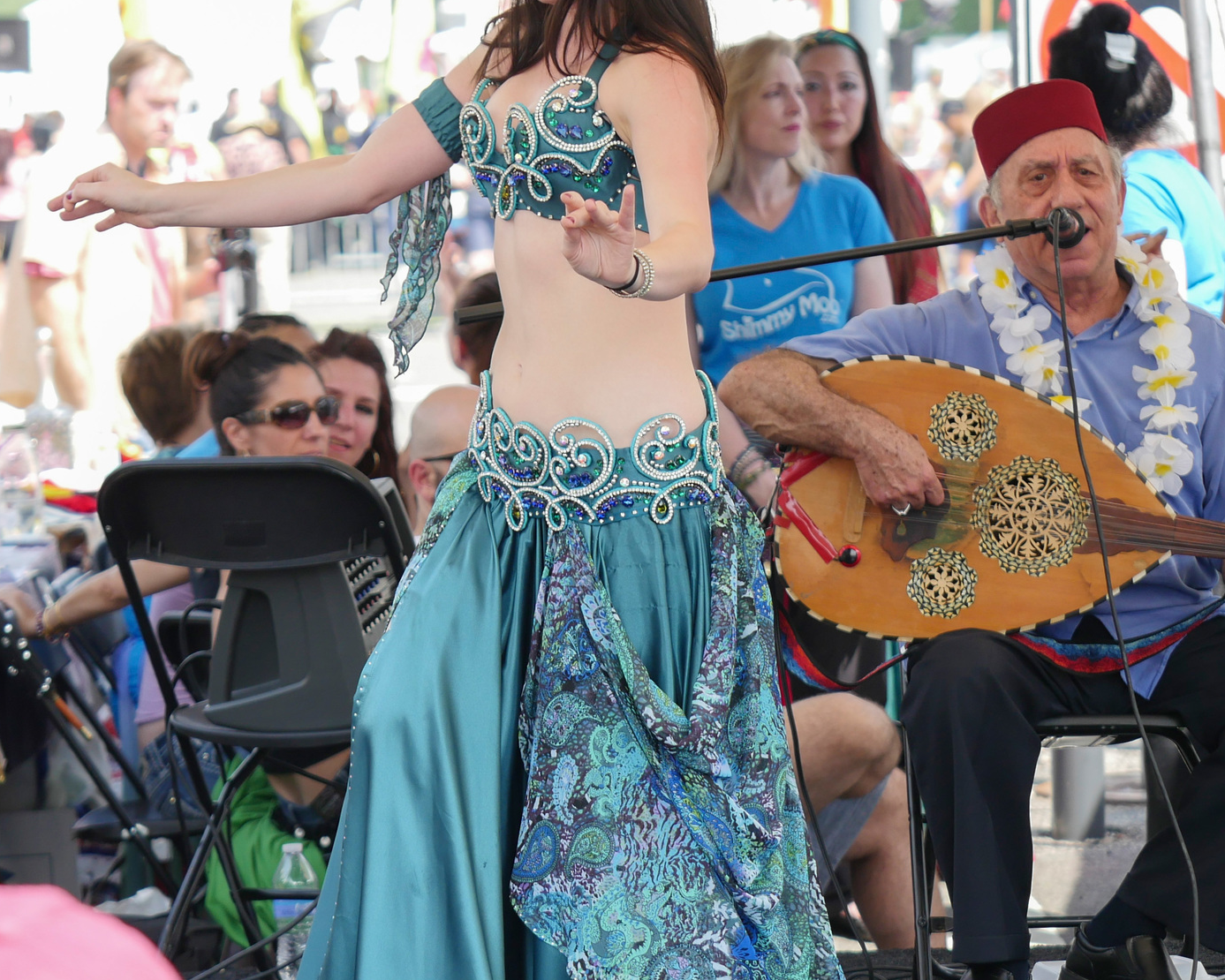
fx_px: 7143
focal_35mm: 197
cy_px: 457
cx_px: 455
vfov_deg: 7.9
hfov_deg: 9.8
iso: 200
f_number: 2.8
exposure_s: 1/500
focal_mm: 56
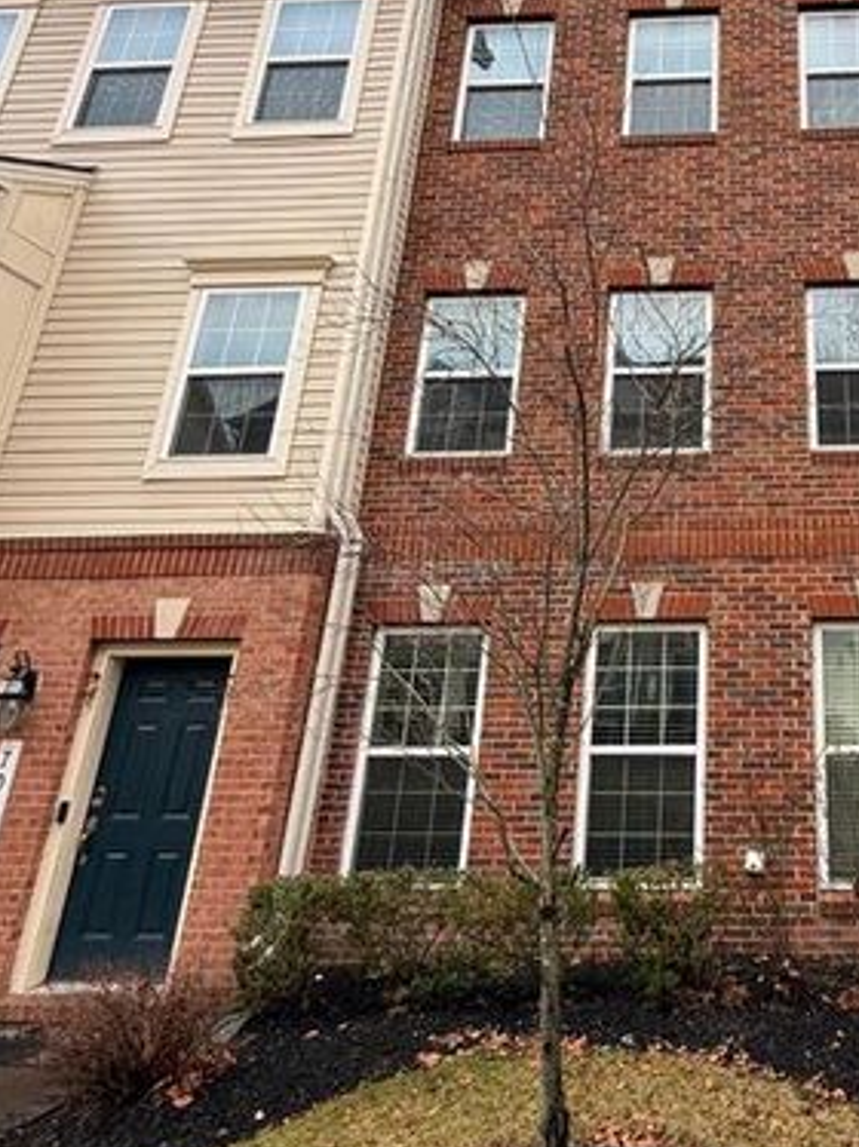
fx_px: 828
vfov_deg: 68.5
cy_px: 443
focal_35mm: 25
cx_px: 758
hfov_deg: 49.4
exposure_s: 1/289
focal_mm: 2.22
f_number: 2.2
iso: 50
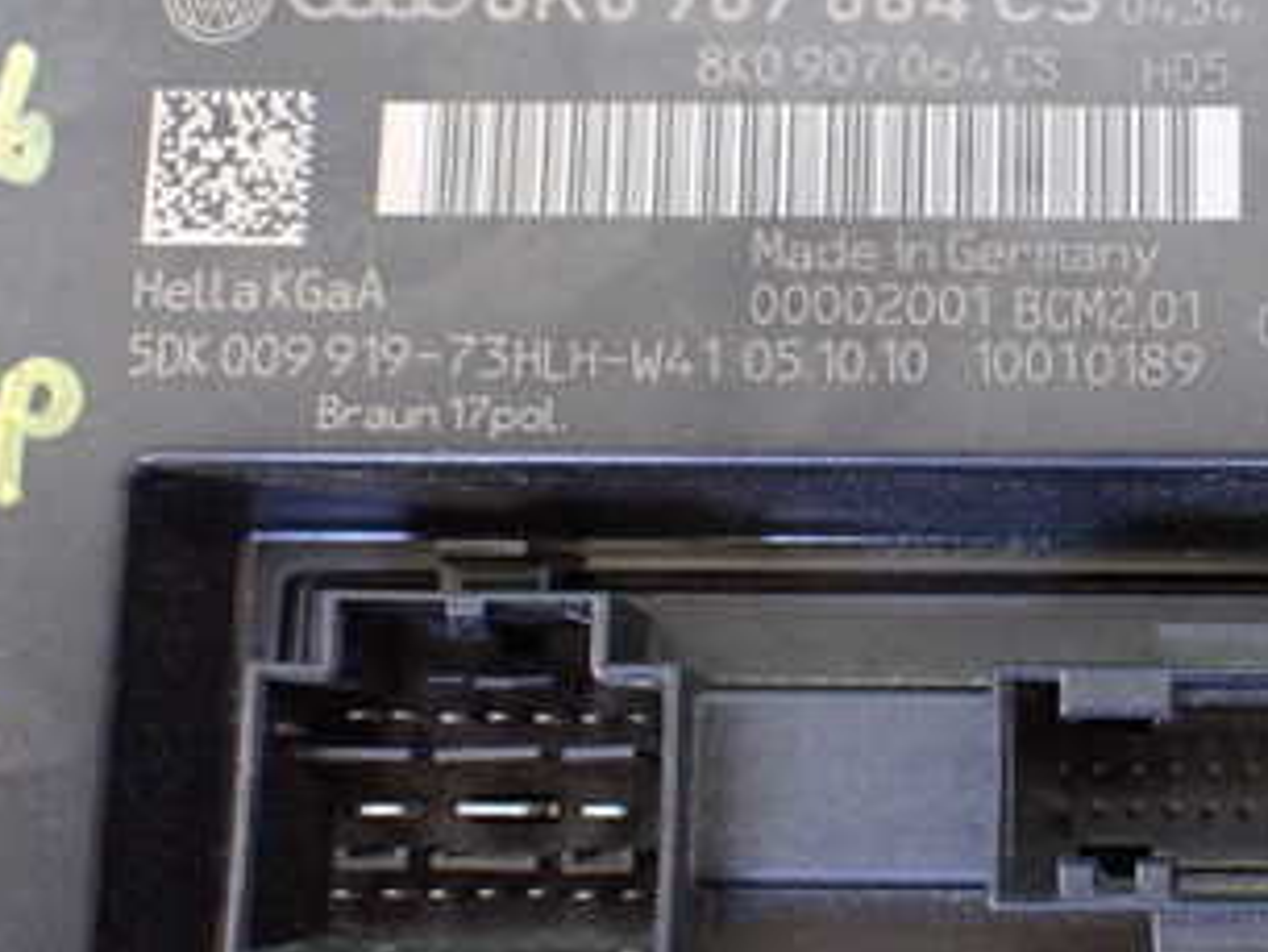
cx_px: 1077
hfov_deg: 31.5
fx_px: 2162
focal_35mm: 59
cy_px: 362
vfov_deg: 24.8
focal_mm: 5.4
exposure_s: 1/50
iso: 800
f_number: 2.3
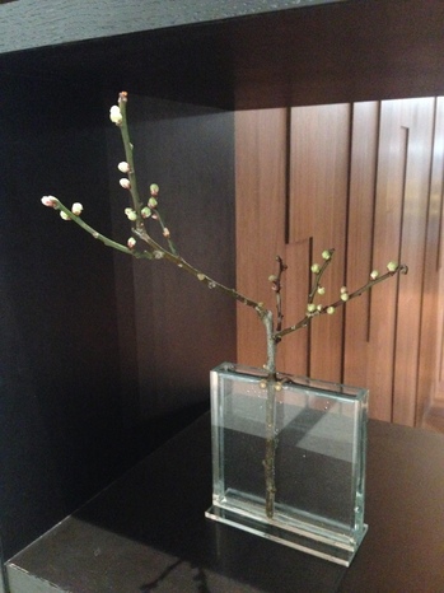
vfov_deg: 55.4
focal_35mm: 33
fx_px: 565
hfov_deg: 42.9
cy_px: 296
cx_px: 222
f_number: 2.4
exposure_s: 1/15
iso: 800
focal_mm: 4.12
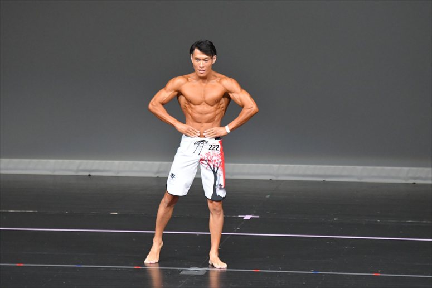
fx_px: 3778
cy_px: 144
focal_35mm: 315
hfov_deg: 6.5
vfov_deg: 4.4
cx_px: 216
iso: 5000
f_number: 5.6
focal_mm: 210
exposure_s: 1/400
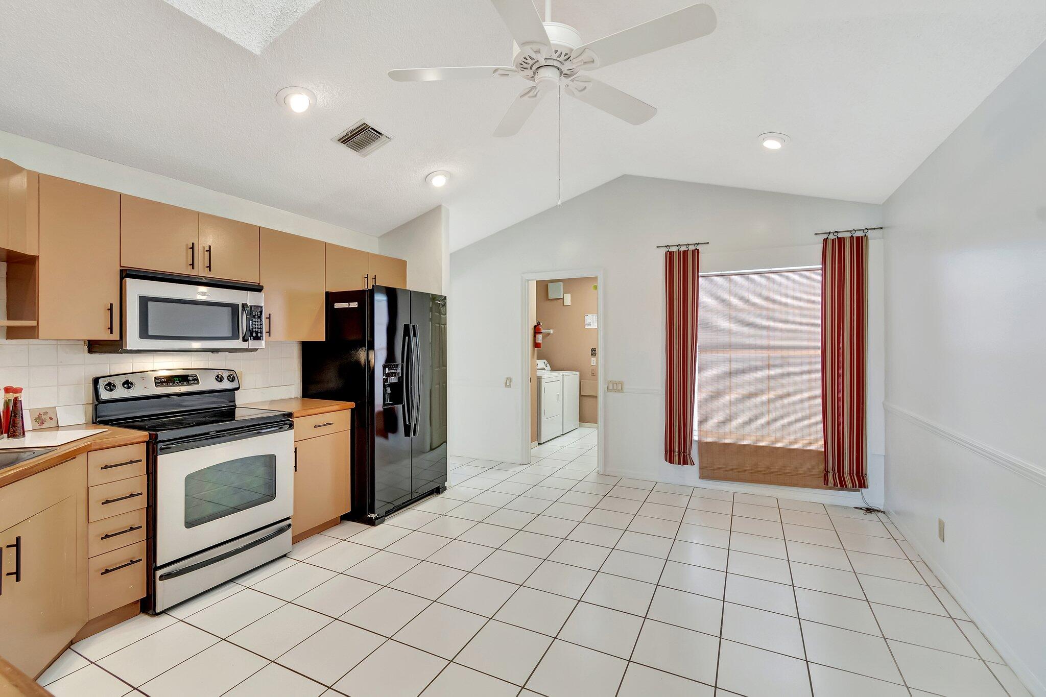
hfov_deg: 100.4
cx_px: 523
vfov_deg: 77.3
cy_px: 348
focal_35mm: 15
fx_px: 436
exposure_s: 1/10
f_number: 8
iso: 1000
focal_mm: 10
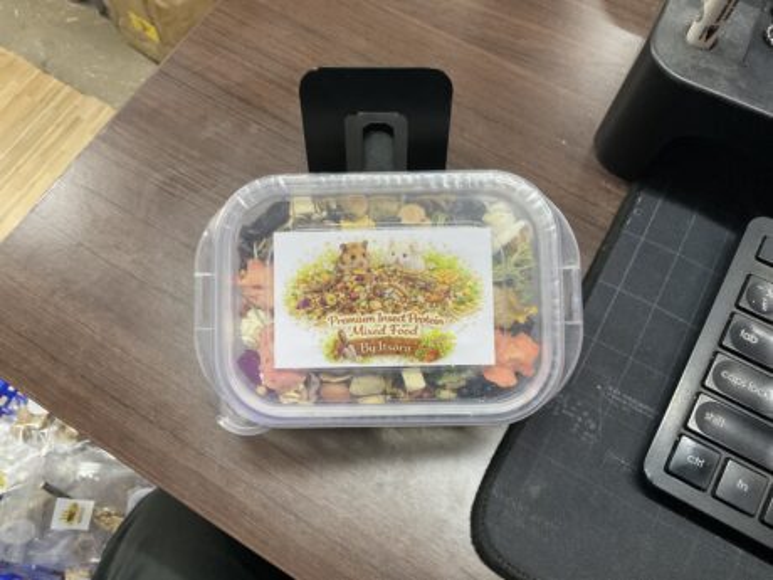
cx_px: 386
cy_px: 290
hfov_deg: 61.7
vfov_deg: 48.2
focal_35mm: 29
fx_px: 648
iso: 200
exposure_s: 1/60
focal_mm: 3
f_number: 1.8
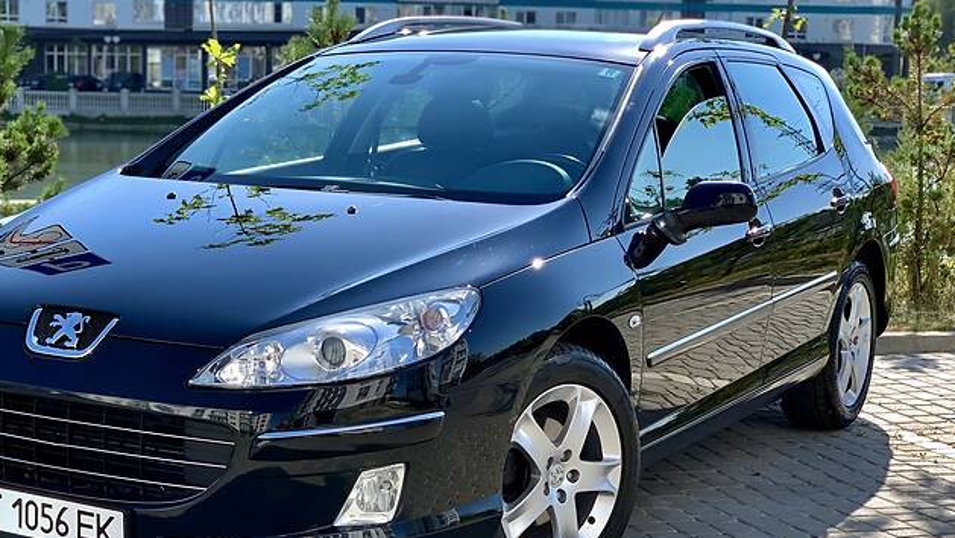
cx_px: 363
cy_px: 334
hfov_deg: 29.2
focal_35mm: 72
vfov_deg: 16.7
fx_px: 1823
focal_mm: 6
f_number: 2.4
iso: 16
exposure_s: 1/475
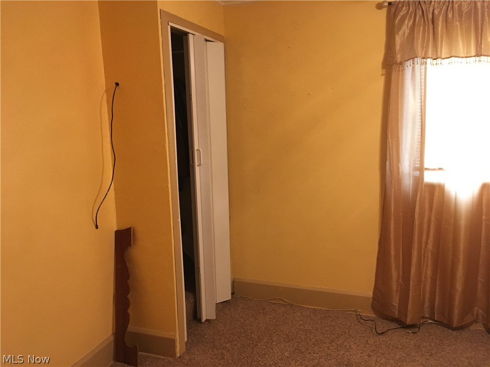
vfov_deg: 48.2
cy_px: 184
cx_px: 245
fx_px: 411
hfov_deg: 61.7
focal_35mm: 29
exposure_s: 1/30
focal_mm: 4.15
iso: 200
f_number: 2.2
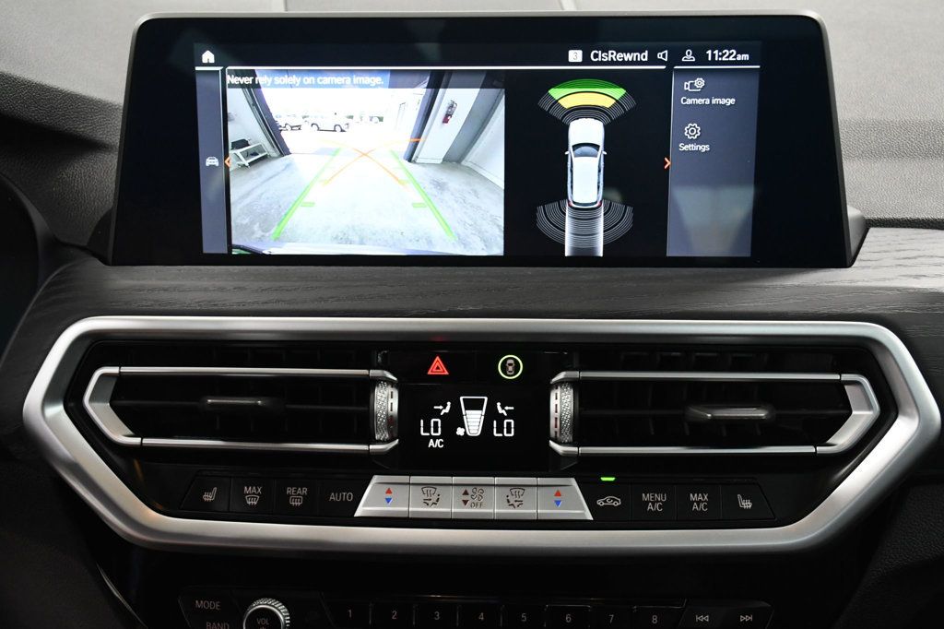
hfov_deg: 43.6
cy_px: 314
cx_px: 472
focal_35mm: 45
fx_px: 1180
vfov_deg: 29.8
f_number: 5.6
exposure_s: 1/125
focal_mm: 30
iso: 2500
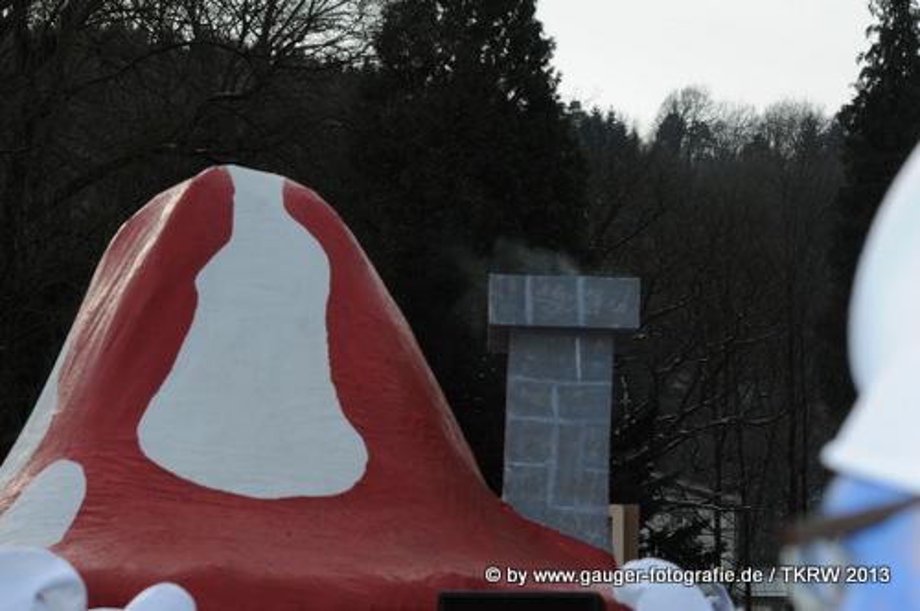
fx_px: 2680
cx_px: 460
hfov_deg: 19.5
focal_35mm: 105
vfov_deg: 13.0
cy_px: 306
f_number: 9
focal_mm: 70
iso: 200
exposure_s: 1/250
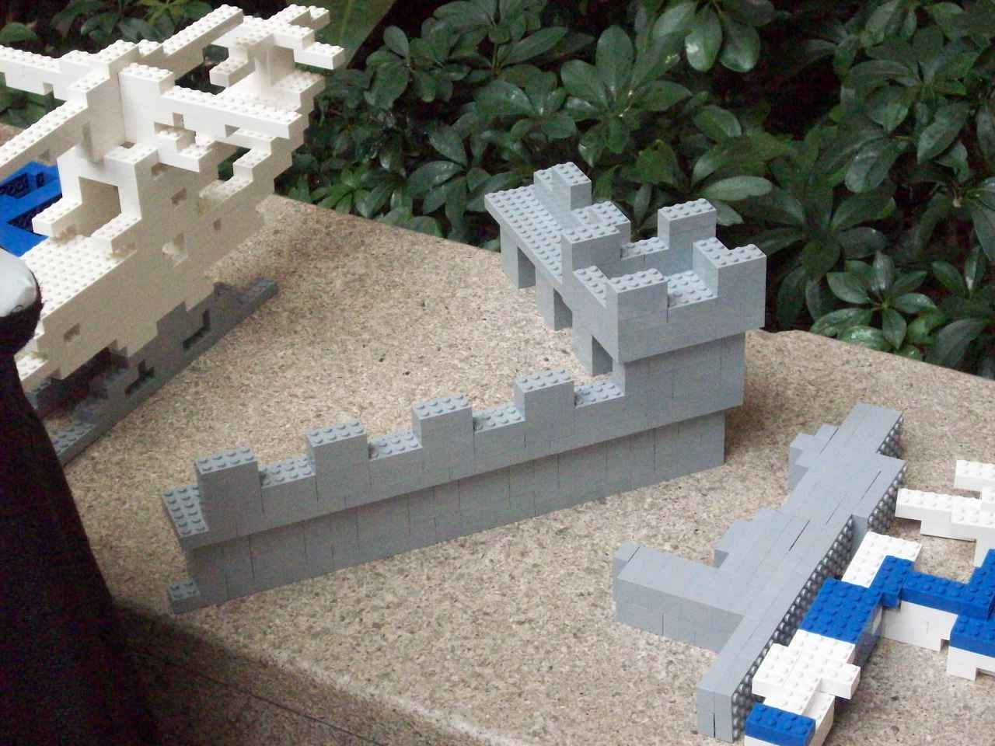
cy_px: 373
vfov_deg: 19.1
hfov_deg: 25.3
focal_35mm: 77
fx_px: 2213
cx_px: 498
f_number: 4.2
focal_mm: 12.8
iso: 800
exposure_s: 1/204
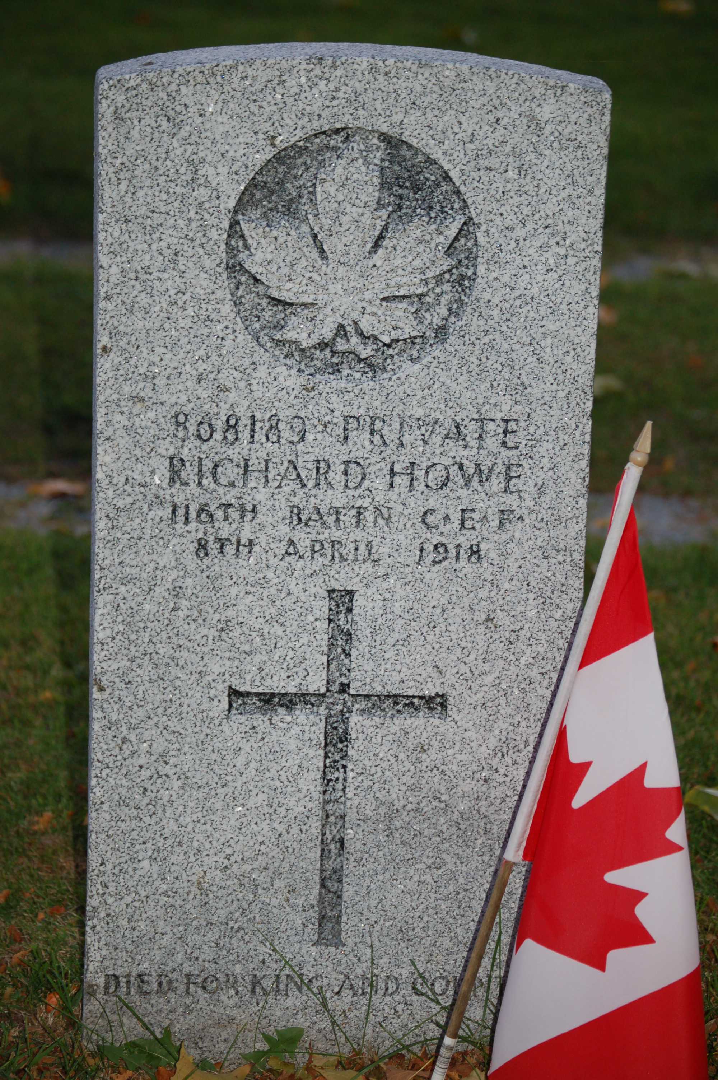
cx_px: 359
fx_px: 3372
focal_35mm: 112
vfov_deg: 18.2
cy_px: 540
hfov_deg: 12.2
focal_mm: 75
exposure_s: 1/60
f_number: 4.5
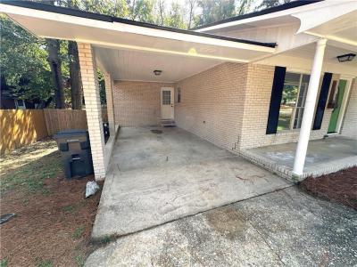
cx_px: 178
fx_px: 144
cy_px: 134
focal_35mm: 14
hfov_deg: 102.1
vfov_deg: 85.7
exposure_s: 1/313
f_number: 2.2
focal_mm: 2.22
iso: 40
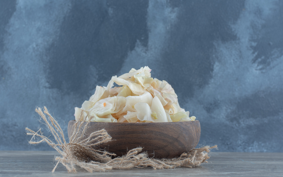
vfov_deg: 16.9
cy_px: 87
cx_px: 141
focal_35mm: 77
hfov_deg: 26.8
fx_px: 594
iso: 100
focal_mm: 50
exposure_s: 1/160
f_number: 9
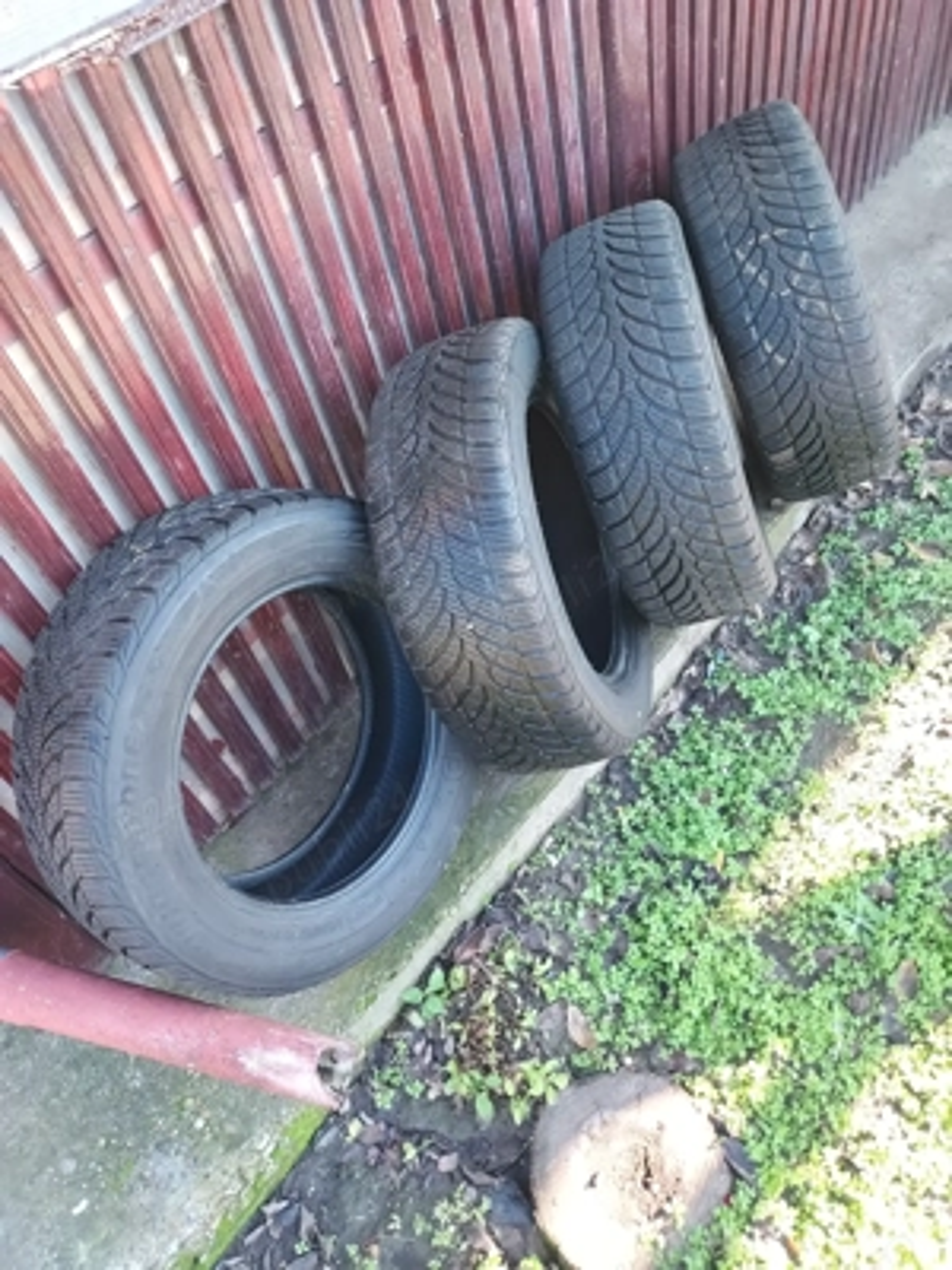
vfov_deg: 71.6
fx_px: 880
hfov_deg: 56.8
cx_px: 476
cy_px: 635
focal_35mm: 24
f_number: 1.8
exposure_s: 1/50
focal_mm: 4.6
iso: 64
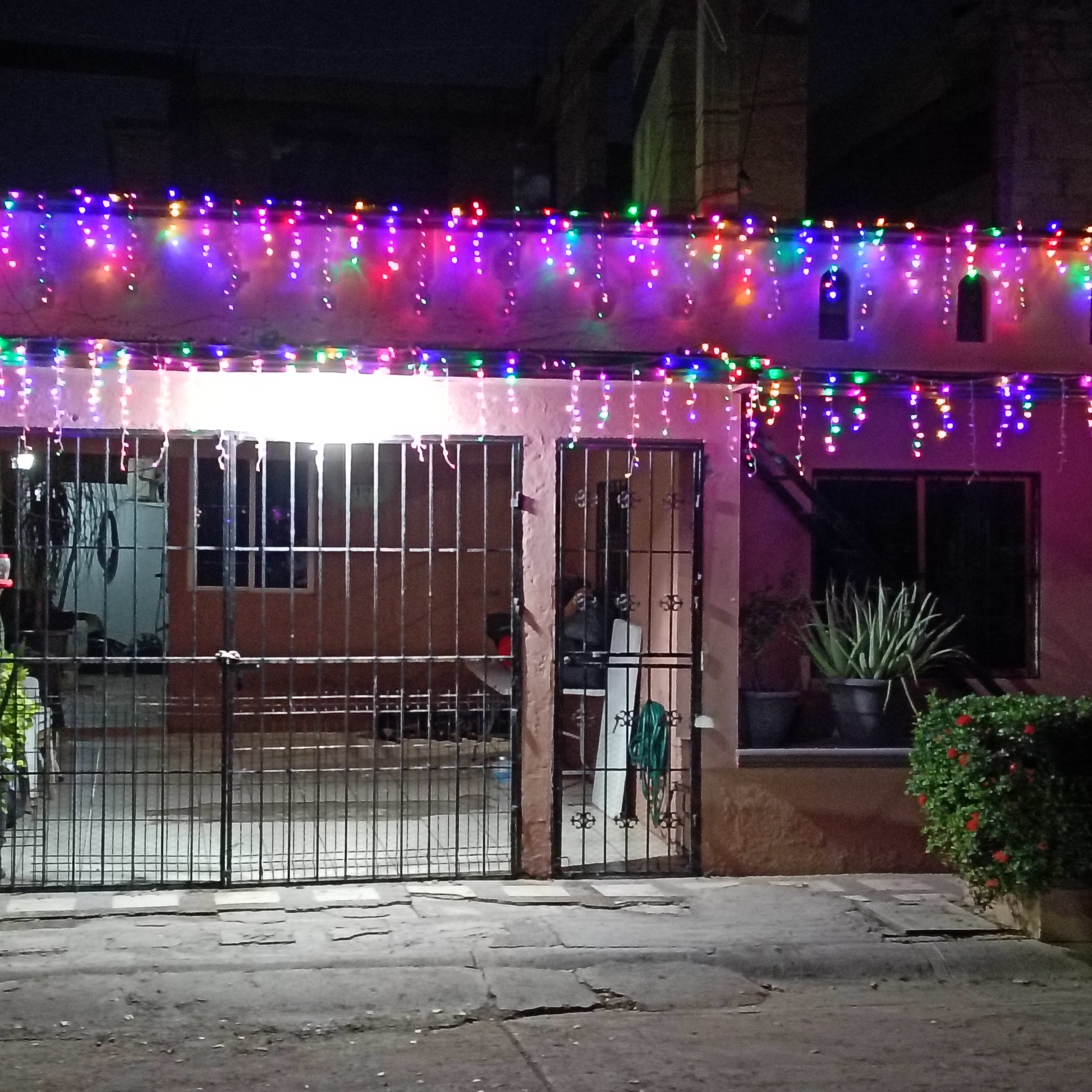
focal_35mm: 56
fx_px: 1999
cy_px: 542
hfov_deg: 30.5
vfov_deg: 30.6
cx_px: 497
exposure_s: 1/15
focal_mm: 3.98
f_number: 1.8
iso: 1600
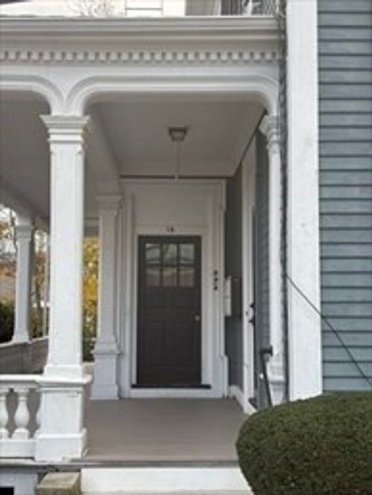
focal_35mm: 52
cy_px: 248
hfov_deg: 28.1
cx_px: 186
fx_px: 744
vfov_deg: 36.8
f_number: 1.6
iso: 32
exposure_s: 1/339
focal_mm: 5.96
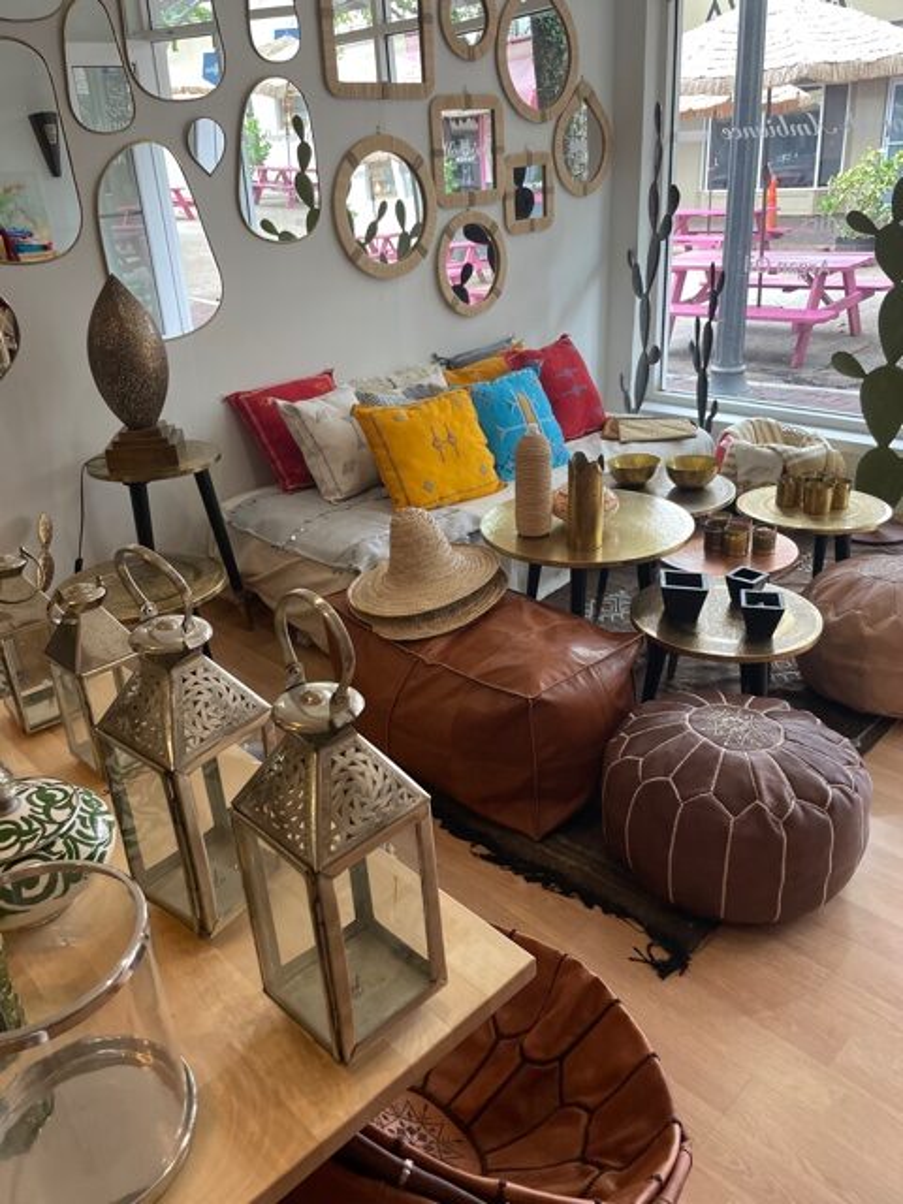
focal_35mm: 26
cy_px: 602
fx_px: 904
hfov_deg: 53.1
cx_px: 452
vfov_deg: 67.3
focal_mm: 4.2
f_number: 1.6
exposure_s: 1/120
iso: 125
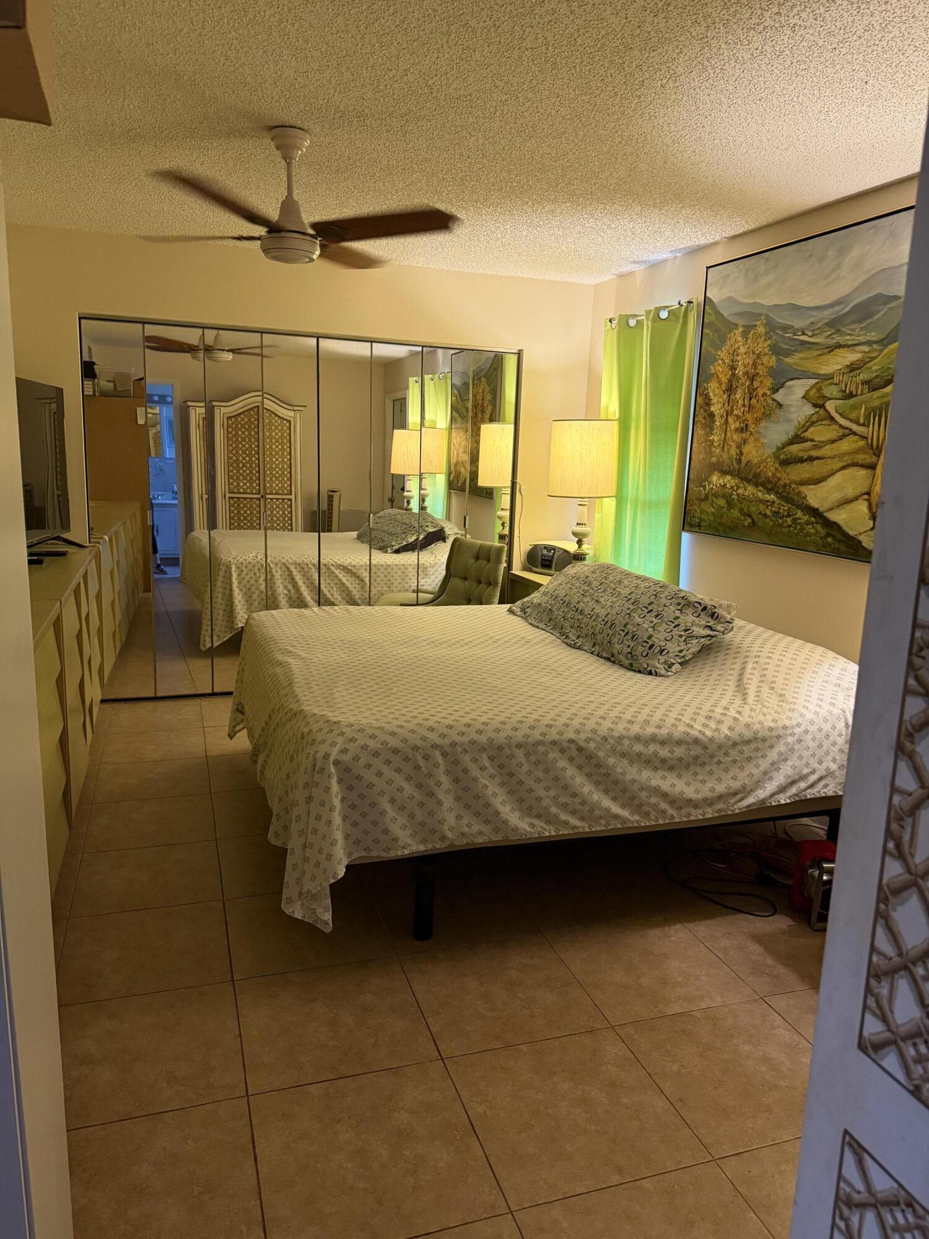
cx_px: 464
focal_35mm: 24
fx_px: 859
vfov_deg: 71.6
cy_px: 620
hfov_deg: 56.8
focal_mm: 6.76
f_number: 1.78
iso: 500
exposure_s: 1/60
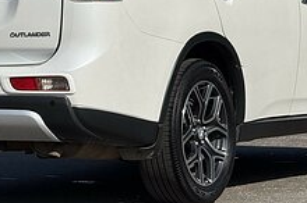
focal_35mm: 311
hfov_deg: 6.6
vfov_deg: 4.4
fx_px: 2648
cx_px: 121
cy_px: 65
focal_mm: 15.66
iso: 64
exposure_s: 1/3344
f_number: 2.8
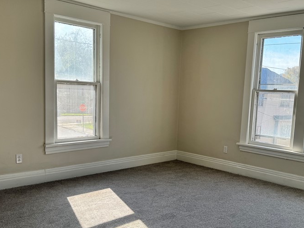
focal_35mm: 37
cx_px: 179
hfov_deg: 49.9
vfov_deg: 38.6
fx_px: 325
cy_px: 132
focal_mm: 6.86
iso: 80
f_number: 1.78
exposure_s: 1/822
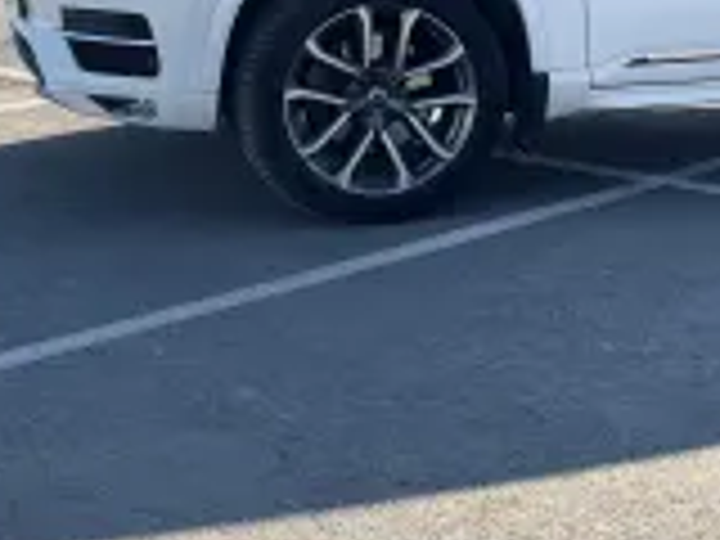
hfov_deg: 17.7
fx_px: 2246
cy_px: 81
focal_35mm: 108
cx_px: 742
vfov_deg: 13.6
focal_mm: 6.76
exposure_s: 1/2208
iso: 64
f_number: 1.78
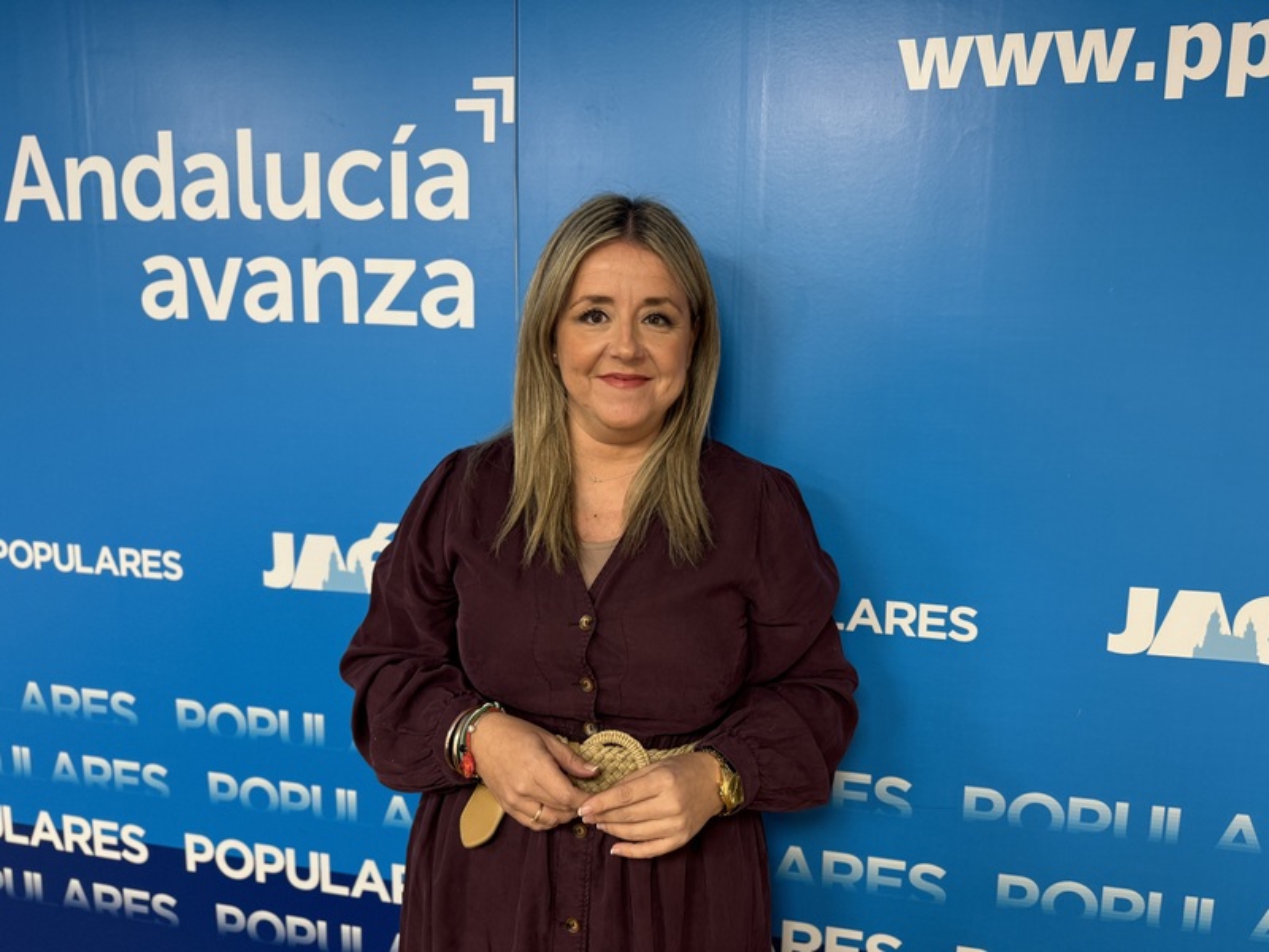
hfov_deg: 71.6
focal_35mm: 24
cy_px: 476
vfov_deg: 56.8
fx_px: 880
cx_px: 634
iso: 160
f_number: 1.78
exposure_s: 1/50
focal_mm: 6.86
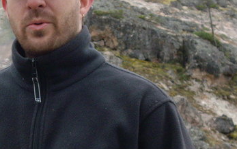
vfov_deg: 7.1
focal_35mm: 184
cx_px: 54
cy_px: 73
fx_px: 1189
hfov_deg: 11.4
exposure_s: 1/160
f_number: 4.6
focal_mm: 15.3
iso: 200
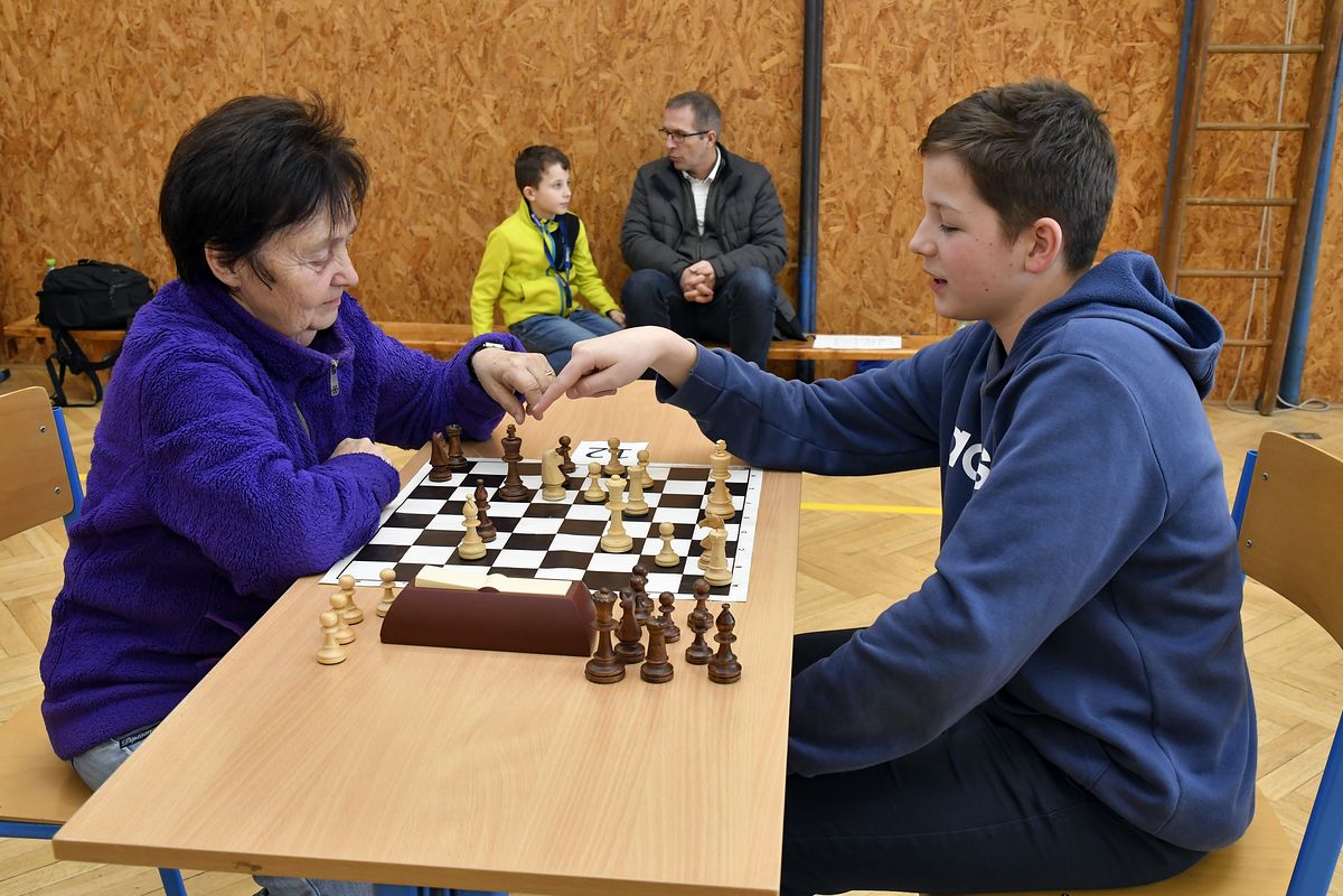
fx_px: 1399
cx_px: 672
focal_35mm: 38
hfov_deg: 51.3
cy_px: 448
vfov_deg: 35.5
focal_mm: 25
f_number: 6.3
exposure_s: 1/100
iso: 2000
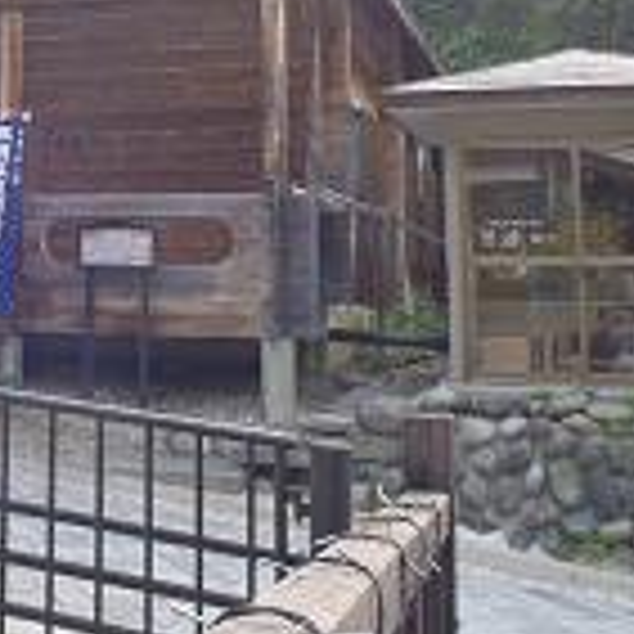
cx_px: 40
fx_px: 1305
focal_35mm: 63
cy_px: 58
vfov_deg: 26.4
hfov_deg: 26.2
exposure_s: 1/50
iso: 80
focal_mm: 5
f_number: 3.9
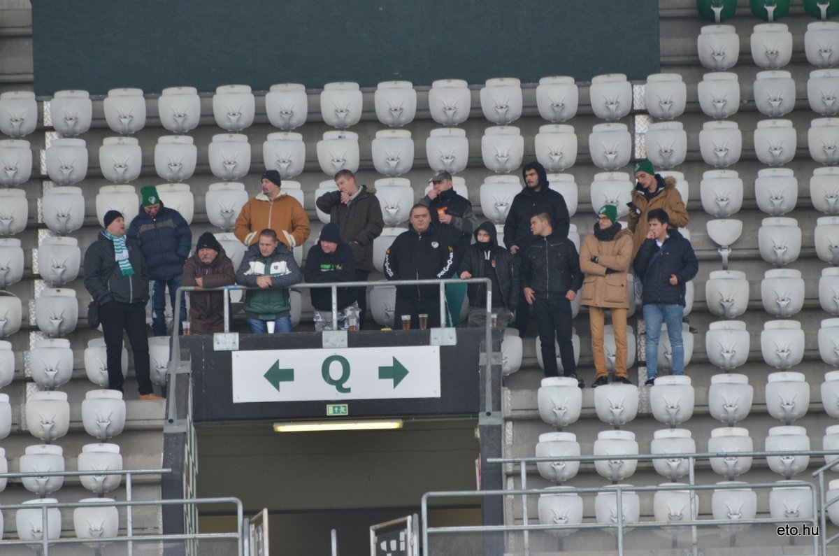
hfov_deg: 4.6
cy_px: 278
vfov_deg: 3.0
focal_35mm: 450
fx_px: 10467
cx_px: 420
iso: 500
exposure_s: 1/400
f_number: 5.6
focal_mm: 300
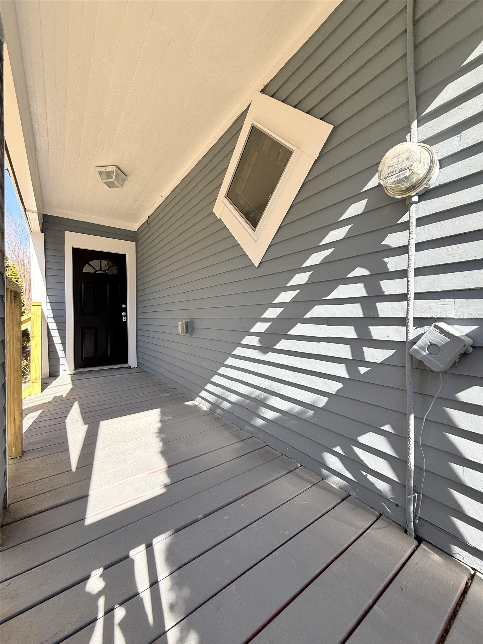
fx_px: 260
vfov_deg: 102.1
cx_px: 242
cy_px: 322
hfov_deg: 85.7
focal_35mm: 14
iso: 64
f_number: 2.2
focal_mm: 2.22
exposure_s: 1/439
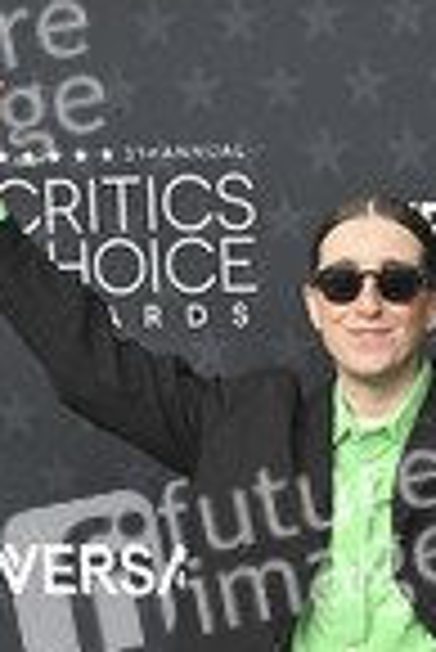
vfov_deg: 19.4
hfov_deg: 13.8
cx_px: 364
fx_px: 1794
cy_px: 782
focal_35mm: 99
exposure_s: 1/320
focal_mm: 36
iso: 1250
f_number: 5.6
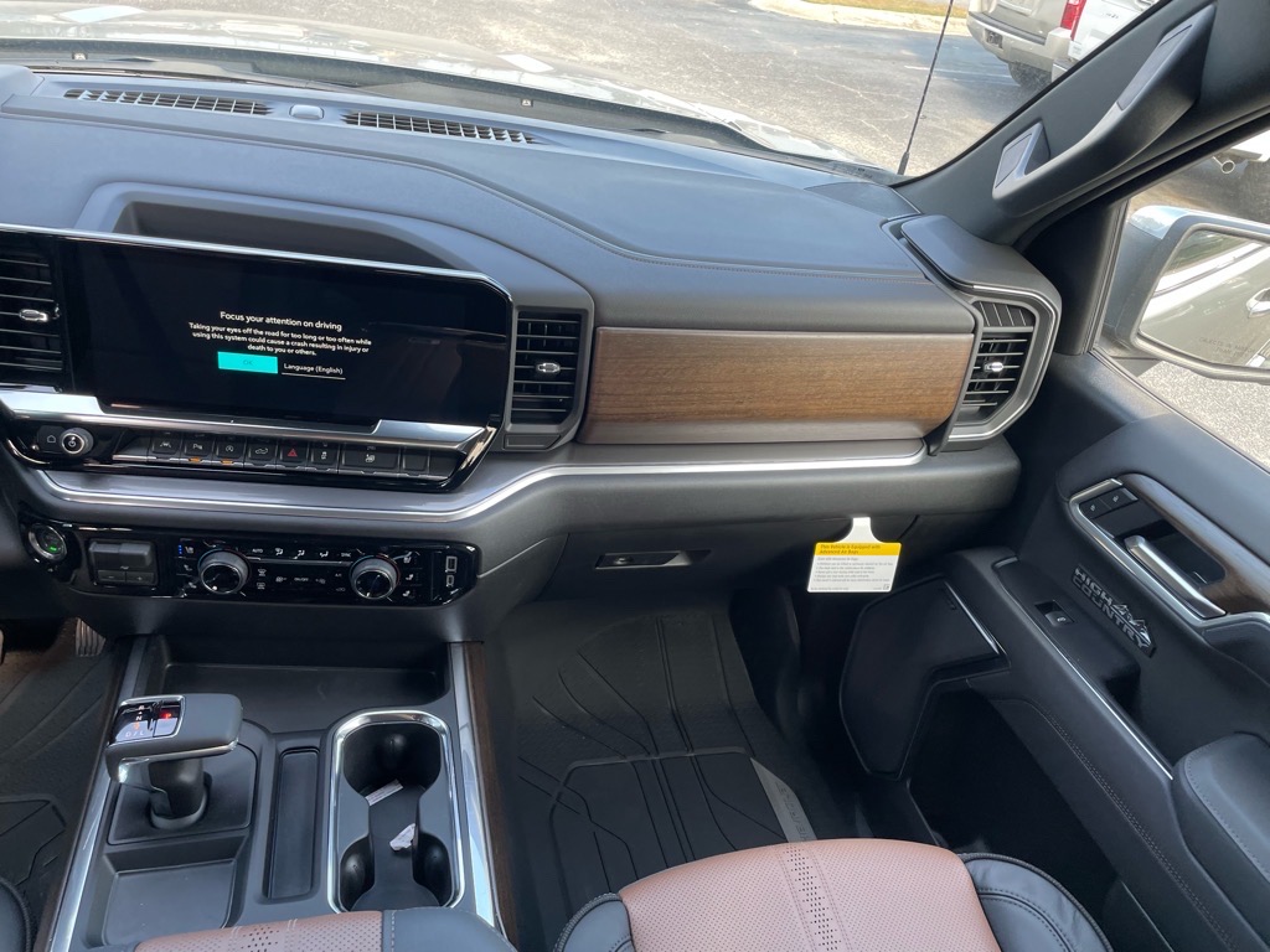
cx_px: 635
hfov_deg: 67.3
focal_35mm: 26
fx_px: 954
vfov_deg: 53.1
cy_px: 476
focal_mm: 4.2
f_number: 1.6
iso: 64
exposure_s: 1/121
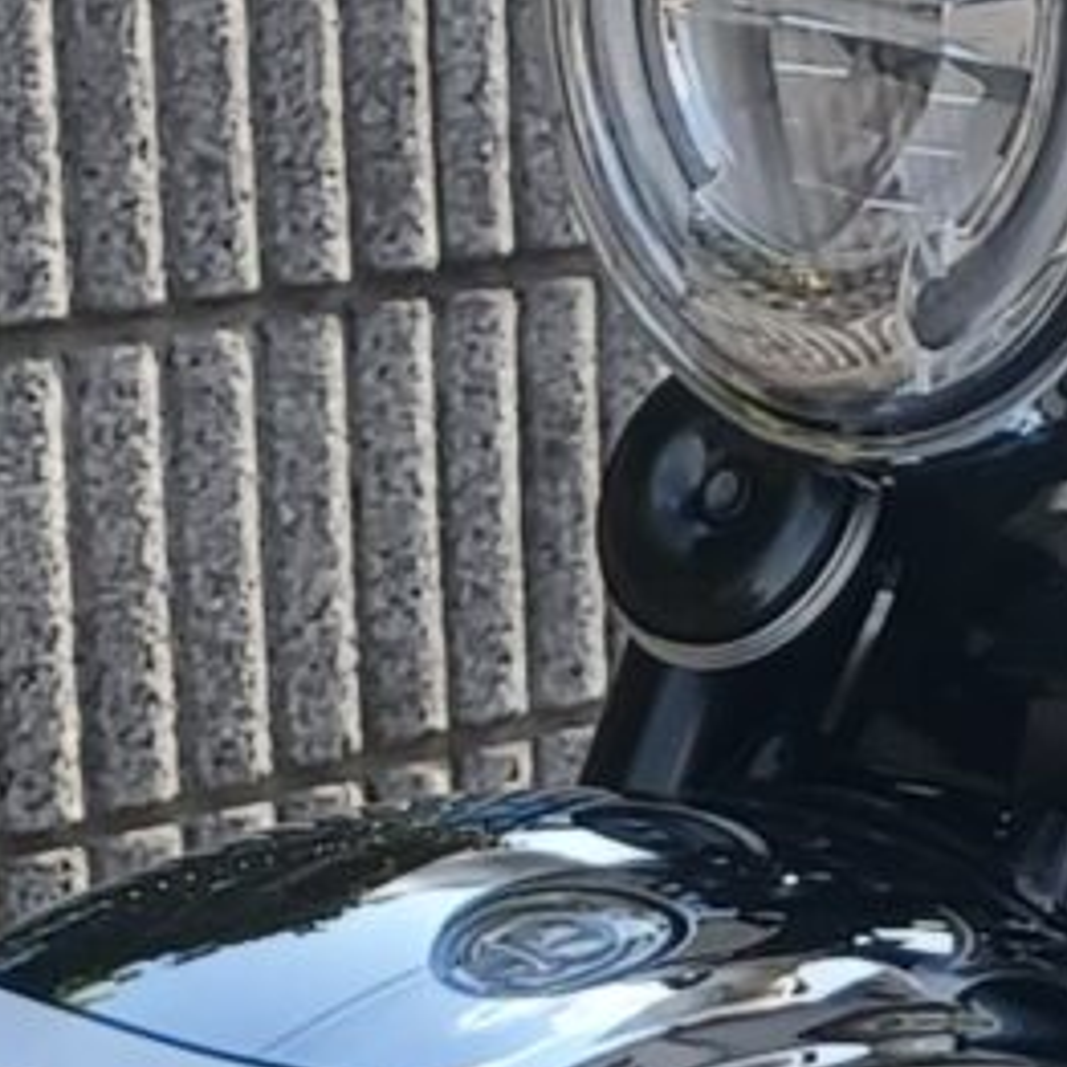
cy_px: 1486
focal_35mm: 216
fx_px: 7533
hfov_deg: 8.1
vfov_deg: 8.0
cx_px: 505
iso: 32
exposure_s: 1/121
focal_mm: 4.6
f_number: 1.8
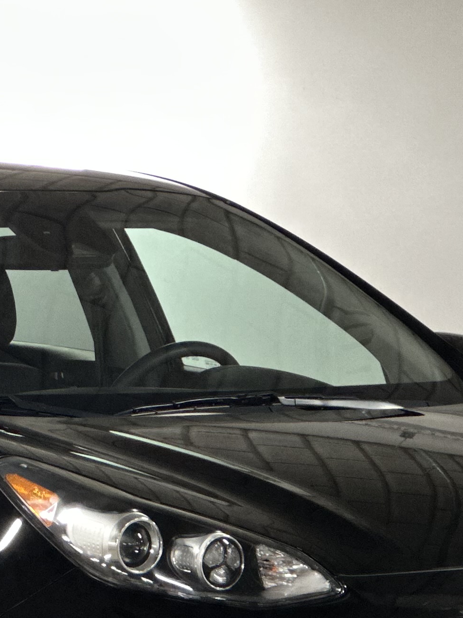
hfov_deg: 6.2
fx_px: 4244
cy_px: 603
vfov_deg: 8.3
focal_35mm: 238
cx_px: 35
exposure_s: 1/17
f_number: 2.8
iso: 400
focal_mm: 9
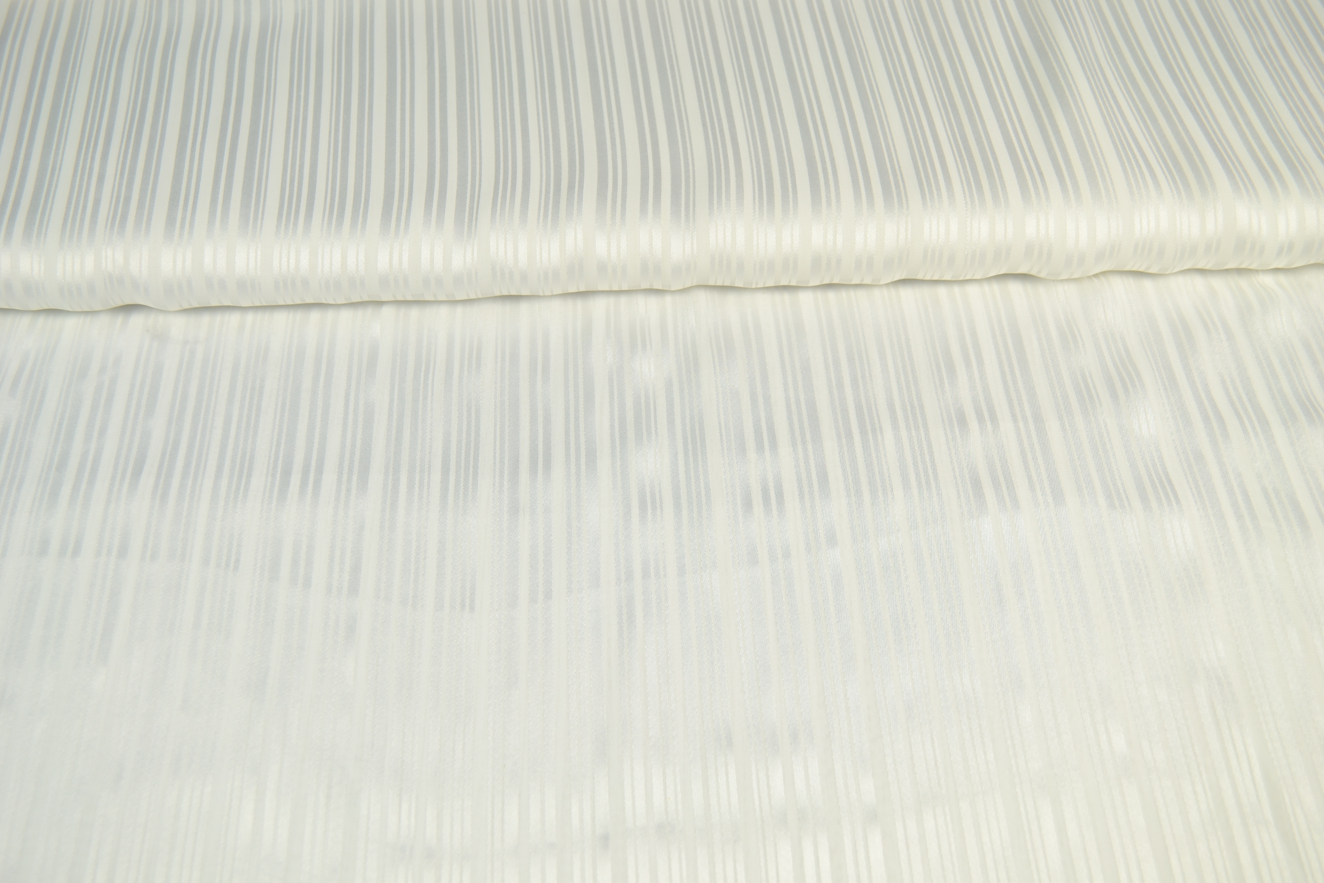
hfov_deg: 49.6
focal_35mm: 39
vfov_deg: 34.2
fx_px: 1434
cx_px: 662
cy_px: 442
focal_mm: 26
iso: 100
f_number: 5.6
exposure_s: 1/30
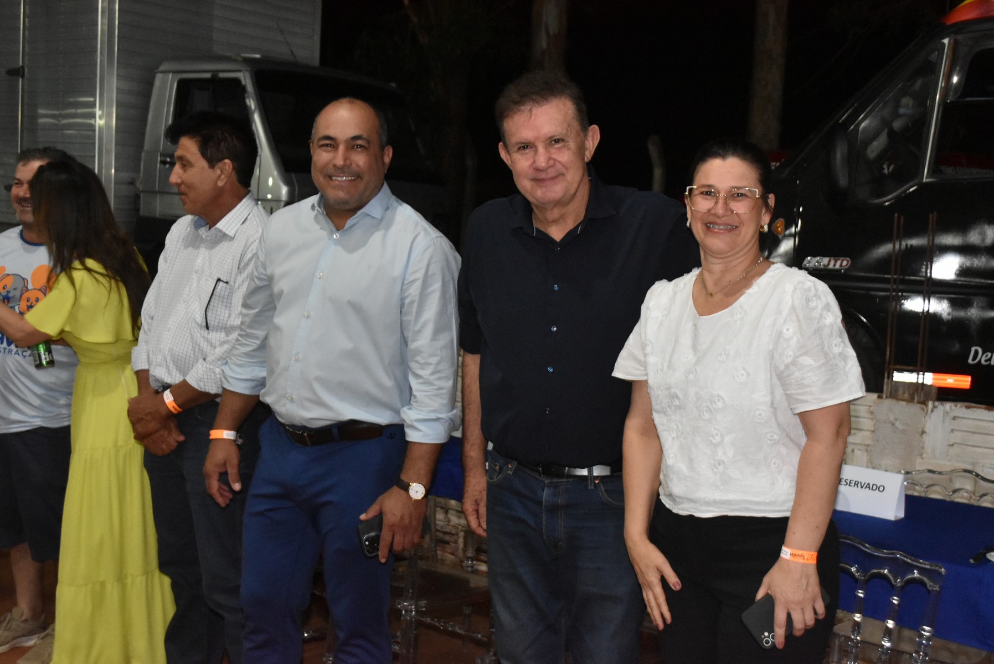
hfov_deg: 44.9
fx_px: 1202
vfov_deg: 30.9
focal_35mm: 44
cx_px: 497
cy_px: 332
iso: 5000
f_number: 5
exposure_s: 1/80
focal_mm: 29
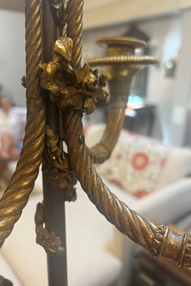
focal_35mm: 28
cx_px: 91
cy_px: 147
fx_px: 222
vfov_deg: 65.4
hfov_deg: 46.5
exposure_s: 1/50
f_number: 1.6
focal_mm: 5.1
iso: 125
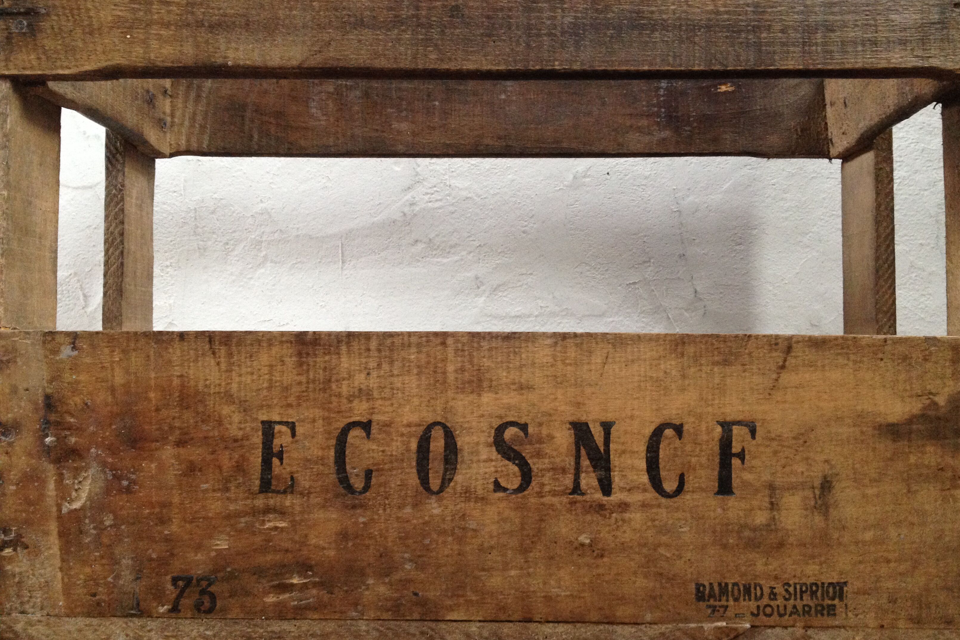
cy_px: 332
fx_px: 987
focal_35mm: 37
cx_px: 487
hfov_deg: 51.9
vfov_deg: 35.9
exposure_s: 1/20
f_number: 2.4
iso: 200
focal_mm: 4.28
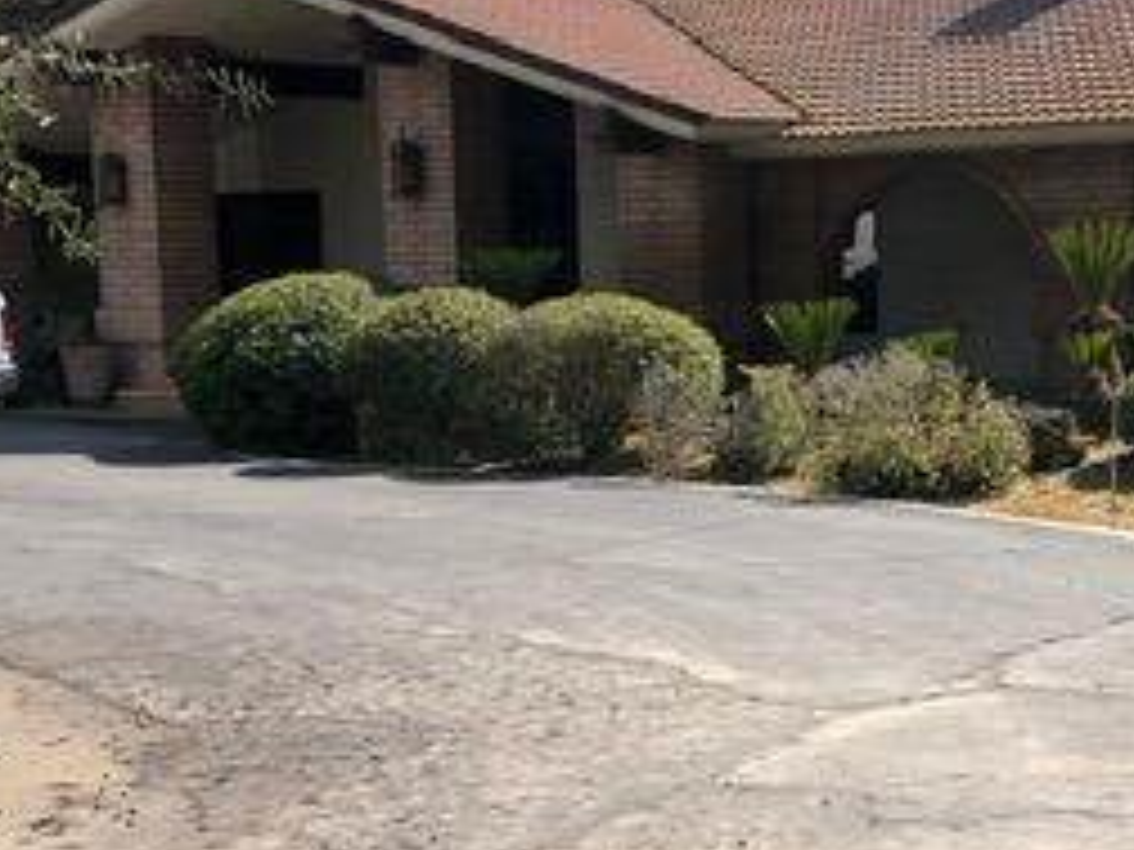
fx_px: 2326
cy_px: 589
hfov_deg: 27.4
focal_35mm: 71
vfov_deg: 20.6
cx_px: 670
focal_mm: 3.99
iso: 20
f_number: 1.8
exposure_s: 1/842
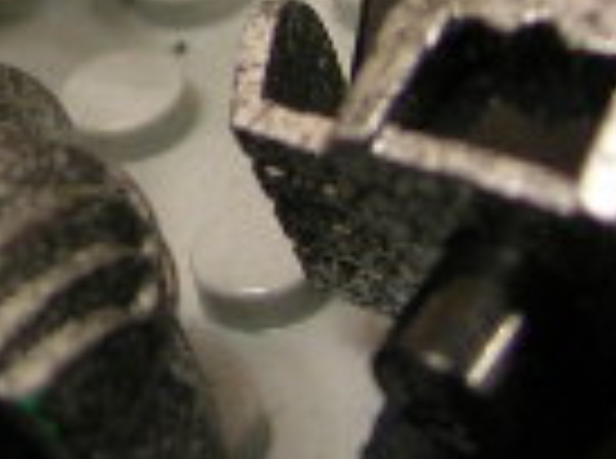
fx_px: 3159
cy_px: -153
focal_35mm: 178
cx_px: -153
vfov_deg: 8.2
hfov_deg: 10.9
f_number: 2.8
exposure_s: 1/3.7
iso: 76
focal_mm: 7.8
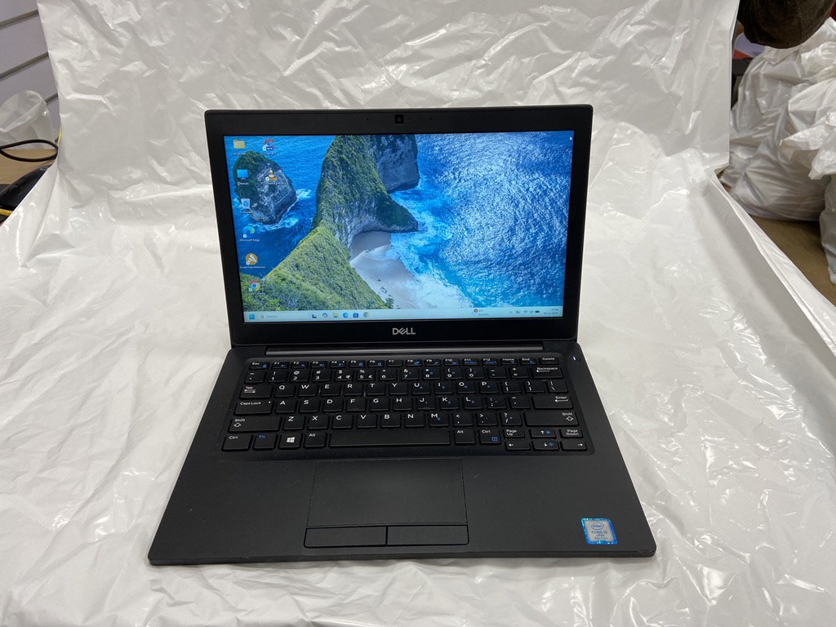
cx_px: 418
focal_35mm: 26
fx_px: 628
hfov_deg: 67.3
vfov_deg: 53.1
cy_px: 314
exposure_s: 1/100
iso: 64
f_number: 1.8
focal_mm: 4.25
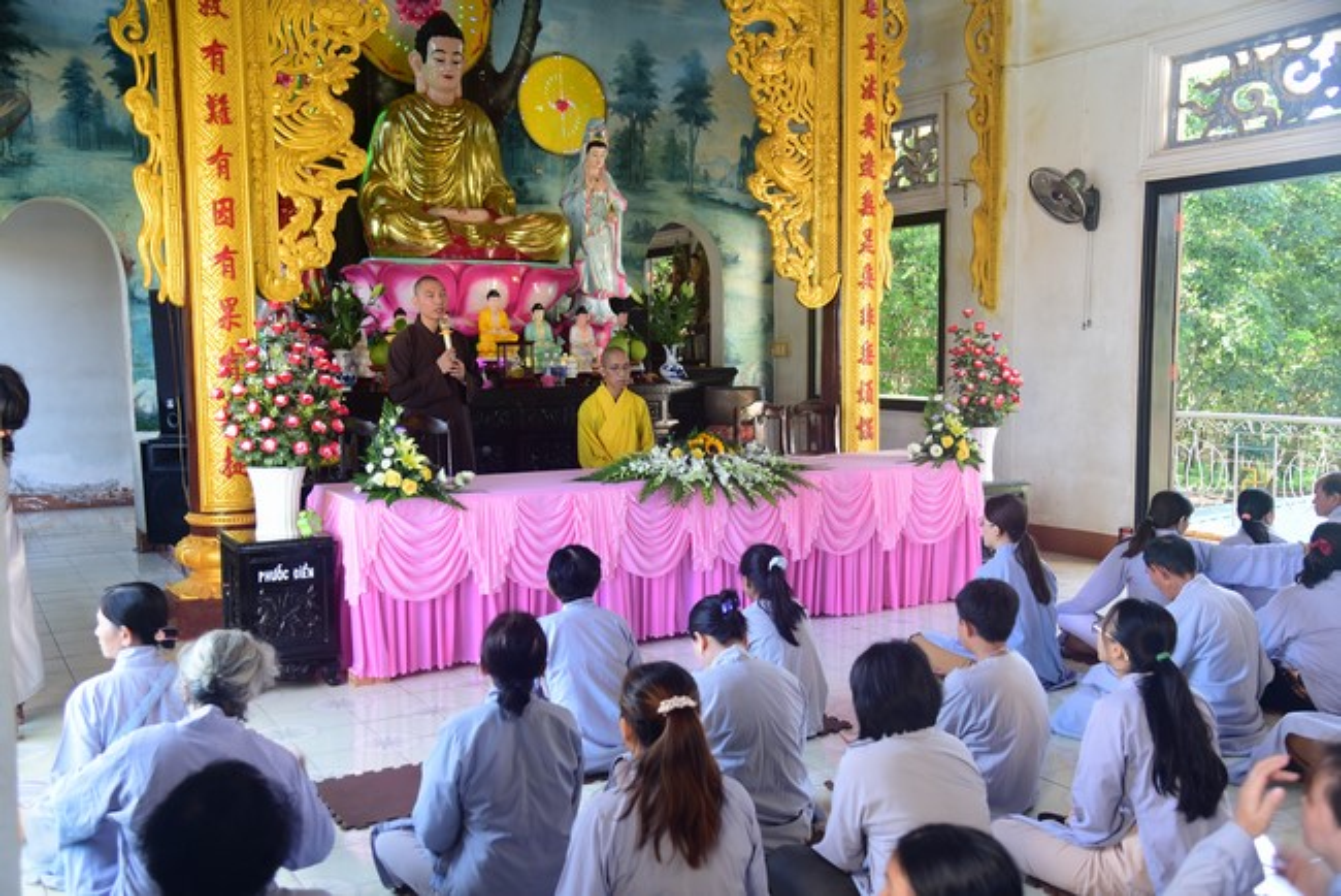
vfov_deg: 37.9
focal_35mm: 35
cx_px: 670
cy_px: 448
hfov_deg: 54.4
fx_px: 1304
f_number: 4.5
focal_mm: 35
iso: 160
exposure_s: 1/30
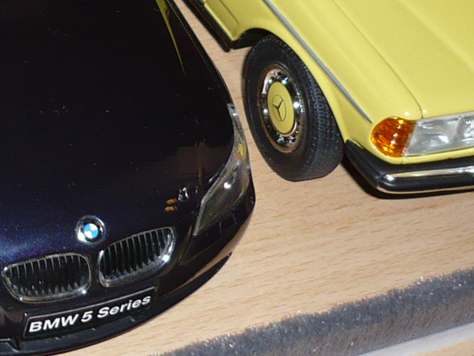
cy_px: -9
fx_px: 1739
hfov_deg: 14.8
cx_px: -166
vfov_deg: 11.5
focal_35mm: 127
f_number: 2.8
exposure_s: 1/30
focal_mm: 5.8
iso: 100
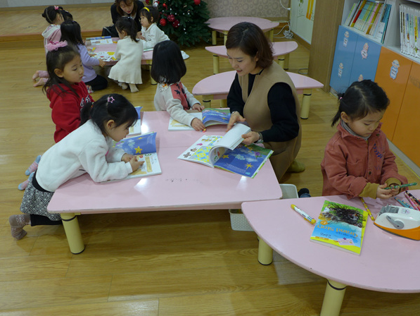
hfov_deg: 60.0
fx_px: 364
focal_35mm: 30
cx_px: 213
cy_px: 156
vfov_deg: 46.8
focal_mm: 5.5
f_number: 1.5
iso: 80
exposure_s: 1/80
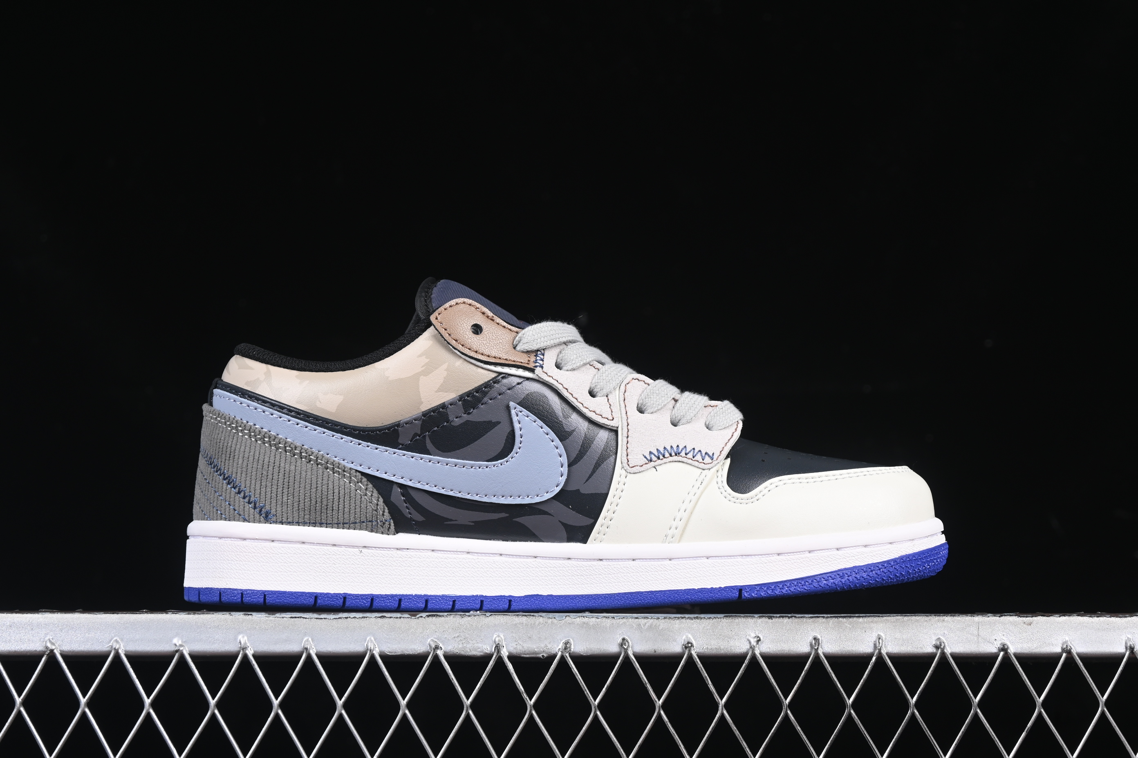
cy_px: 379
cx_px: 569
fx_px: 2371
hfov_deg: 27.0
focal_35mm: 75
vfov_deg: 18.2
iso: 160
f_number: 7.1
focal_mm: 50
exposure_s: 1/80
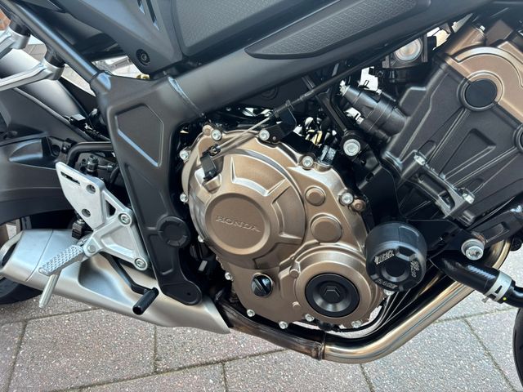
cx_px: 262
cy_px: 196
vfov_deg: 53.1
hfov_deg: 67.3
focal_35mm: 26
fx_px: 393
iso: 125
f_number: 1.6
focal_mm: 5.96
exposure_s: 1/74
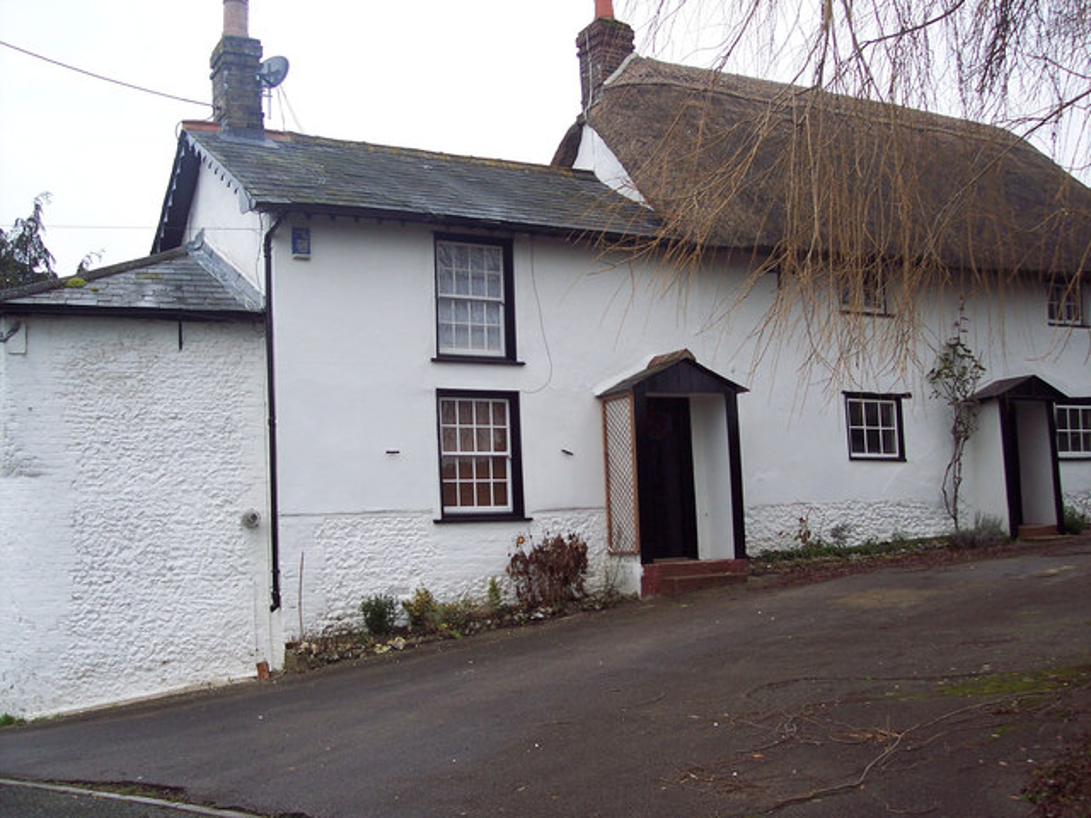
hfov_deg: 47.9
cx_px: 546
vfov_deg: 36.8
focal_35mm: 39
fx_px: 1229
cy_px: 409
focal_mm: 8
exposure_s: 1/125
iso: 100
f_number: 3.4
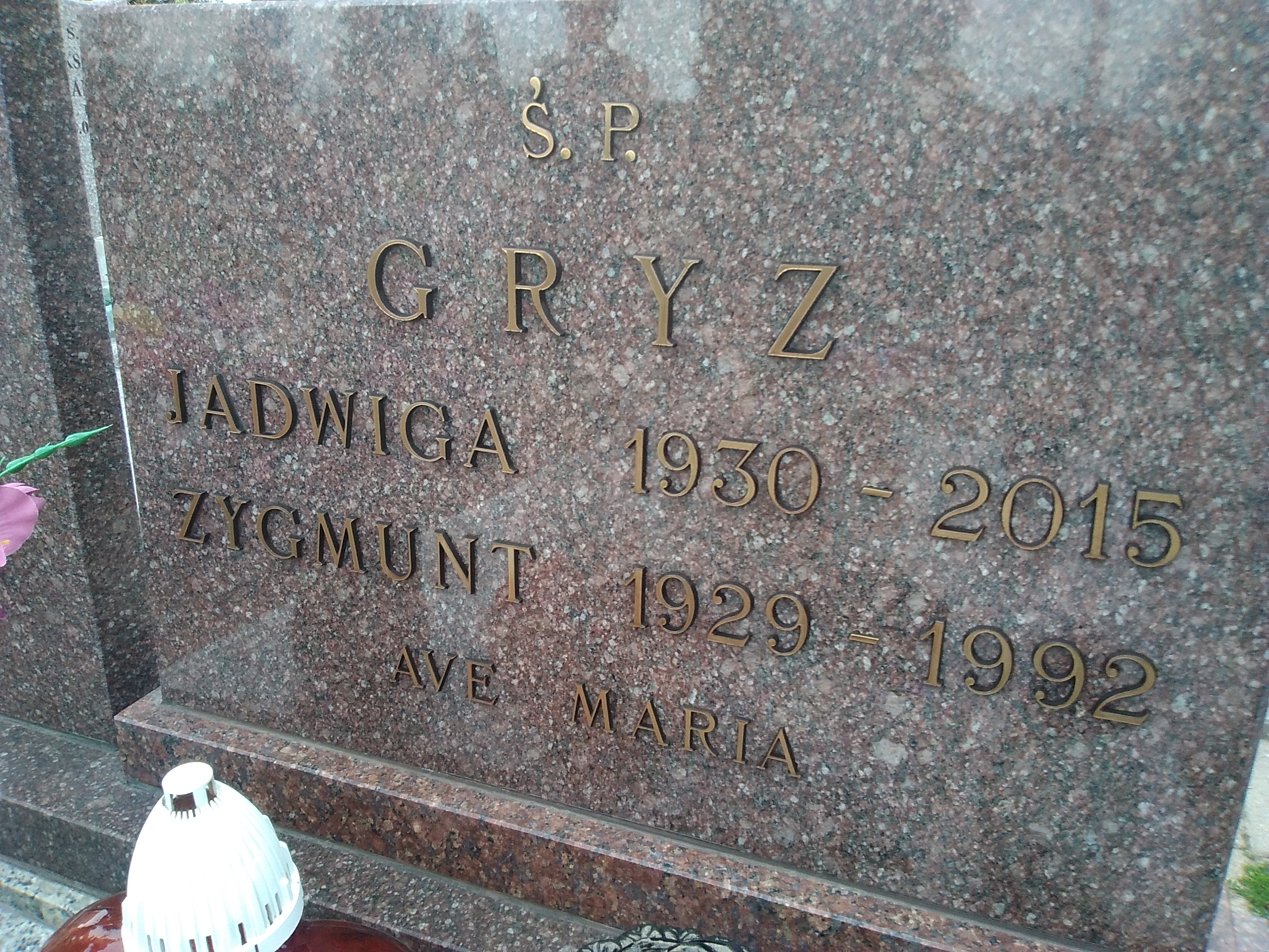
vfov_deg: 48.2
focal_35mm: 29
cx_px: 634
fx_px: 1063
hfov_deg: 61.7
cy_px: 476
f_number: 2.4
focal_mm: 2.39
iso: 104
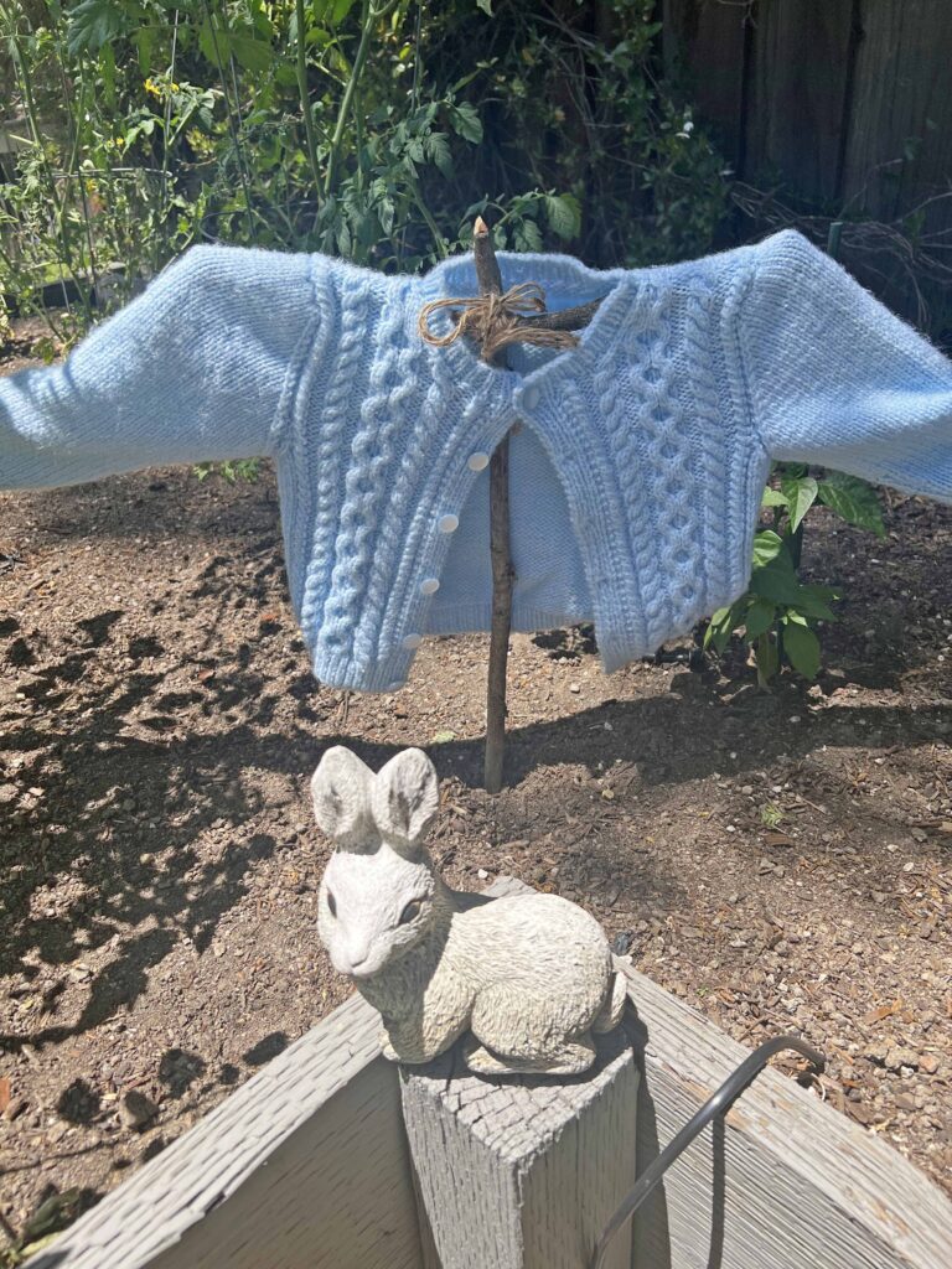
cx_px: 476
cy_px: 634
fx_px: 953
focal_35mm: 26
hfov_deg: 53.1
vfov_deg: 67.3
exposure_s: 1/2083
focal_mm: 5.7
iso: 50
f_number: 1.5
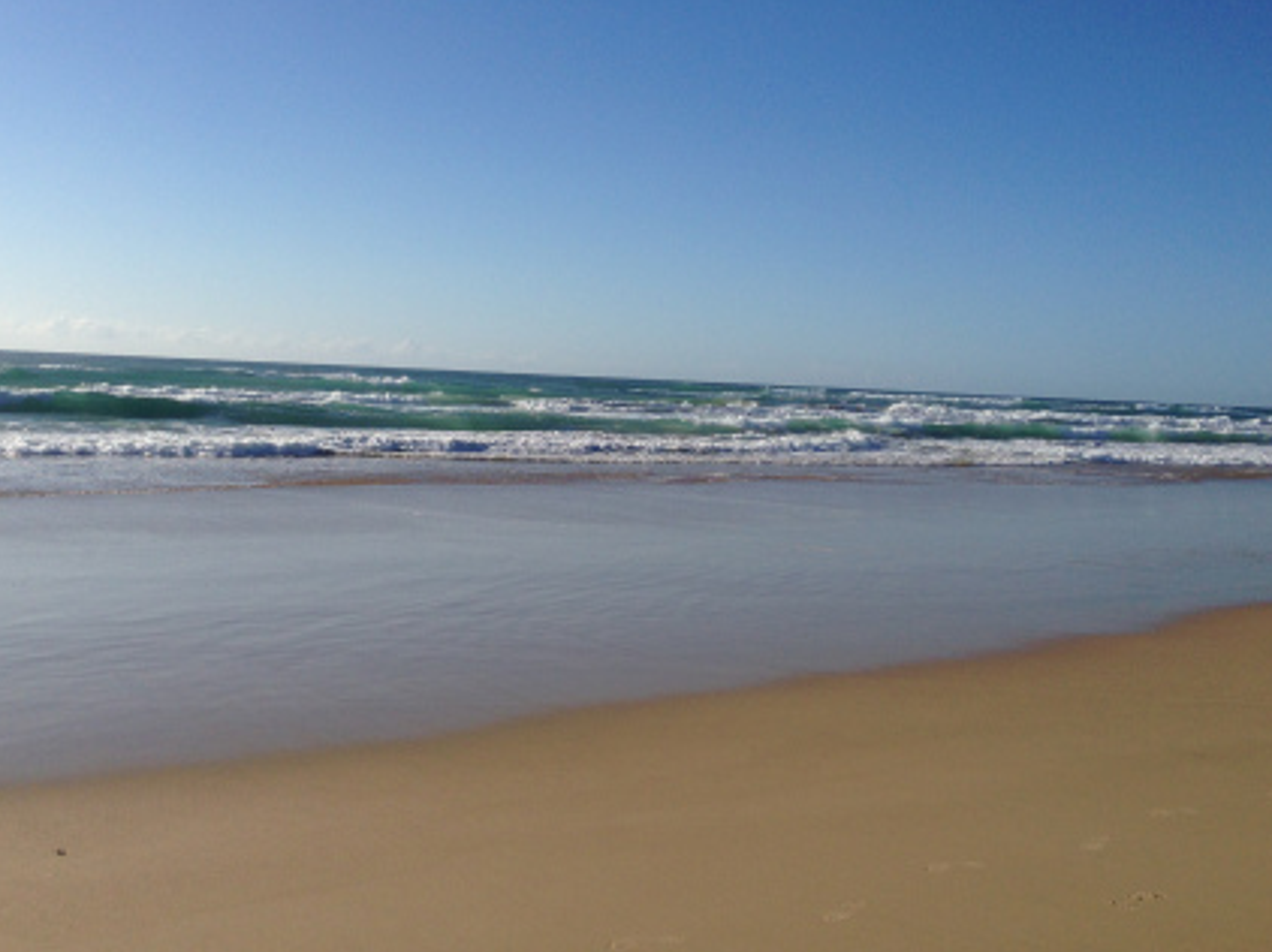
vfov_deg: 34.9
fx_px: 1506
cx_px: 609
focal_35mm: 41
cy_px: 363
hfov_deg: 45.8
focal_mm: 4.12
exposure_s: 1/3195
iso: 50
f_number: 2.4
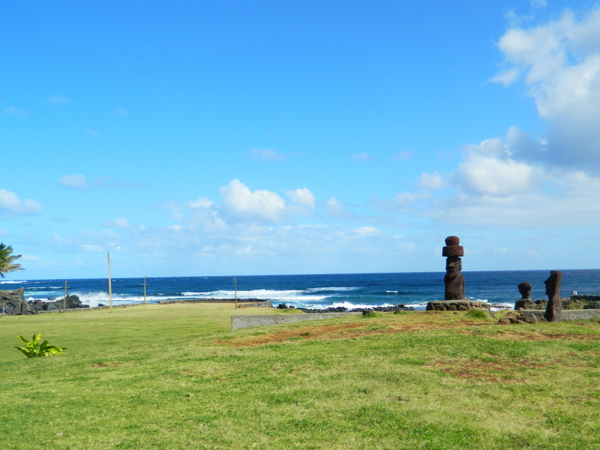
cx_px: 307
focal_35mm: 36
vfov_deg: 39.7
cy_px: 227
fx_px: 624
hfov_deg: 51.4
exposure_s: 1/160
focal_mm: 6.2
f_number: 9.4
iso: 80
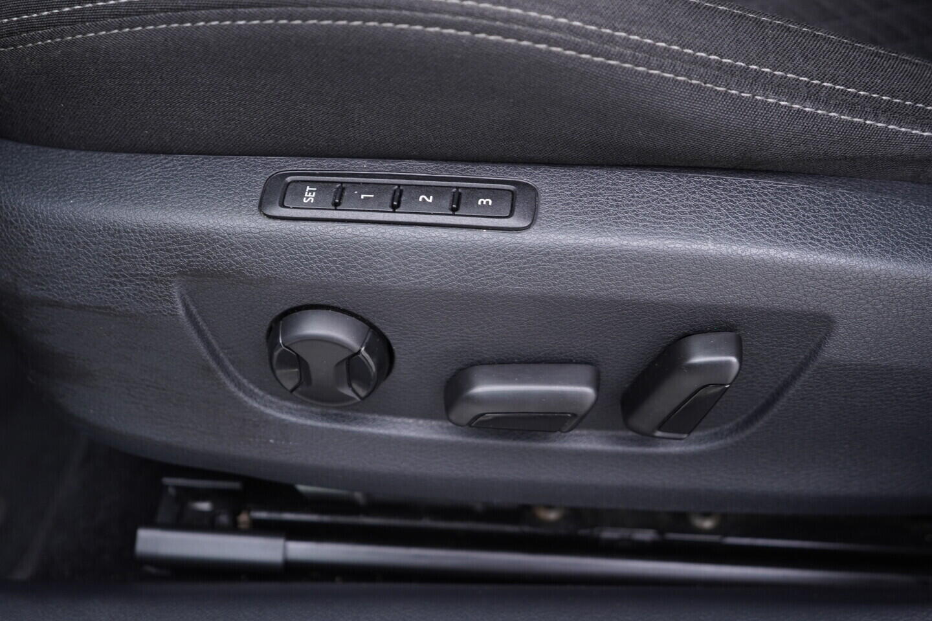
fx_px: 932
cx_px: 466
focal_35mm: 36
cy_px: 310
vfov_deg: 36.9
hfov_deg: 53.1
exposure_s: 1/40
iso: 250
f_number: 2.8
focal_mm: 24
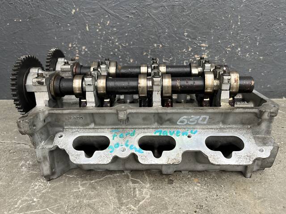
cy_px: 107
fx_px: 215
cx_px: 143
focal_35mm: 26
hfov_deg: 67.3
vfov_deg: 53.1
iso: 50
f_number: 1.6
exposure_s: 1/121
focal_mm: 5.1
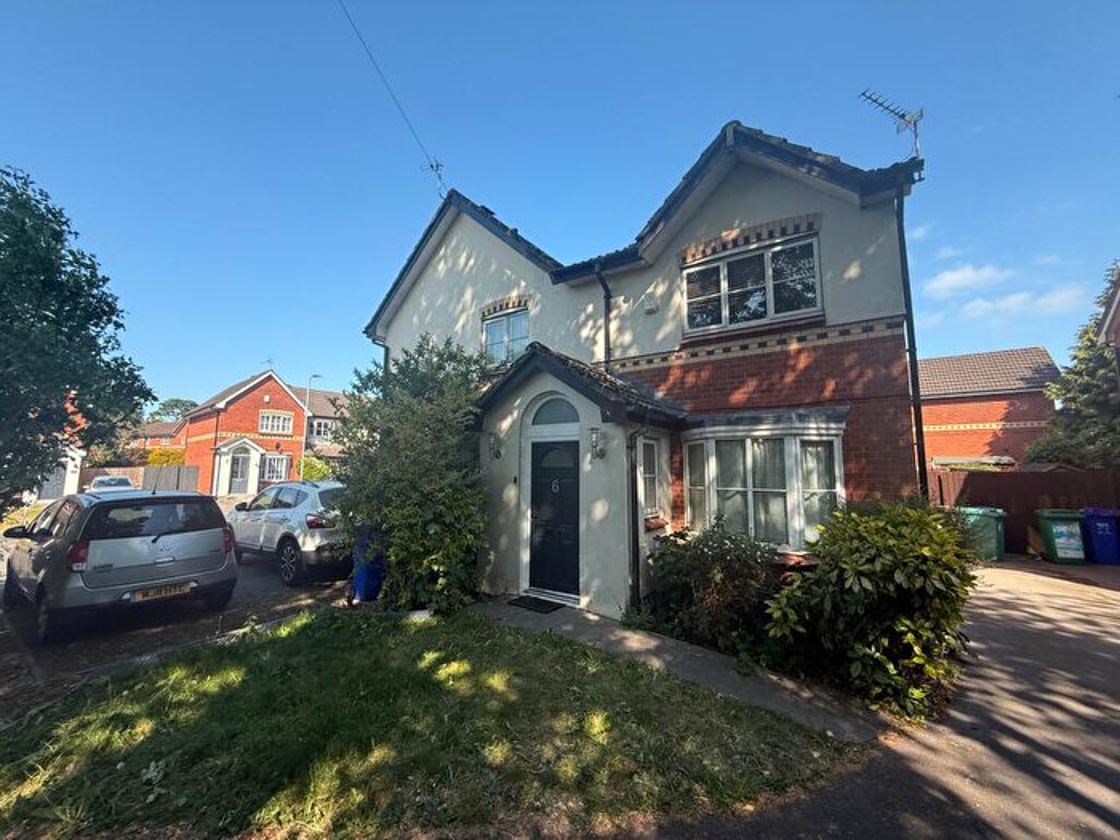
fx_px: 453
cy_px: 420
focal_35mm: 14
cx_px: 560
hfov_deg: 102.1
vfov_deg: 85.7
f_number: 2.2
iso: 64
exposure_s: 1/545
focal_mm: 2.22
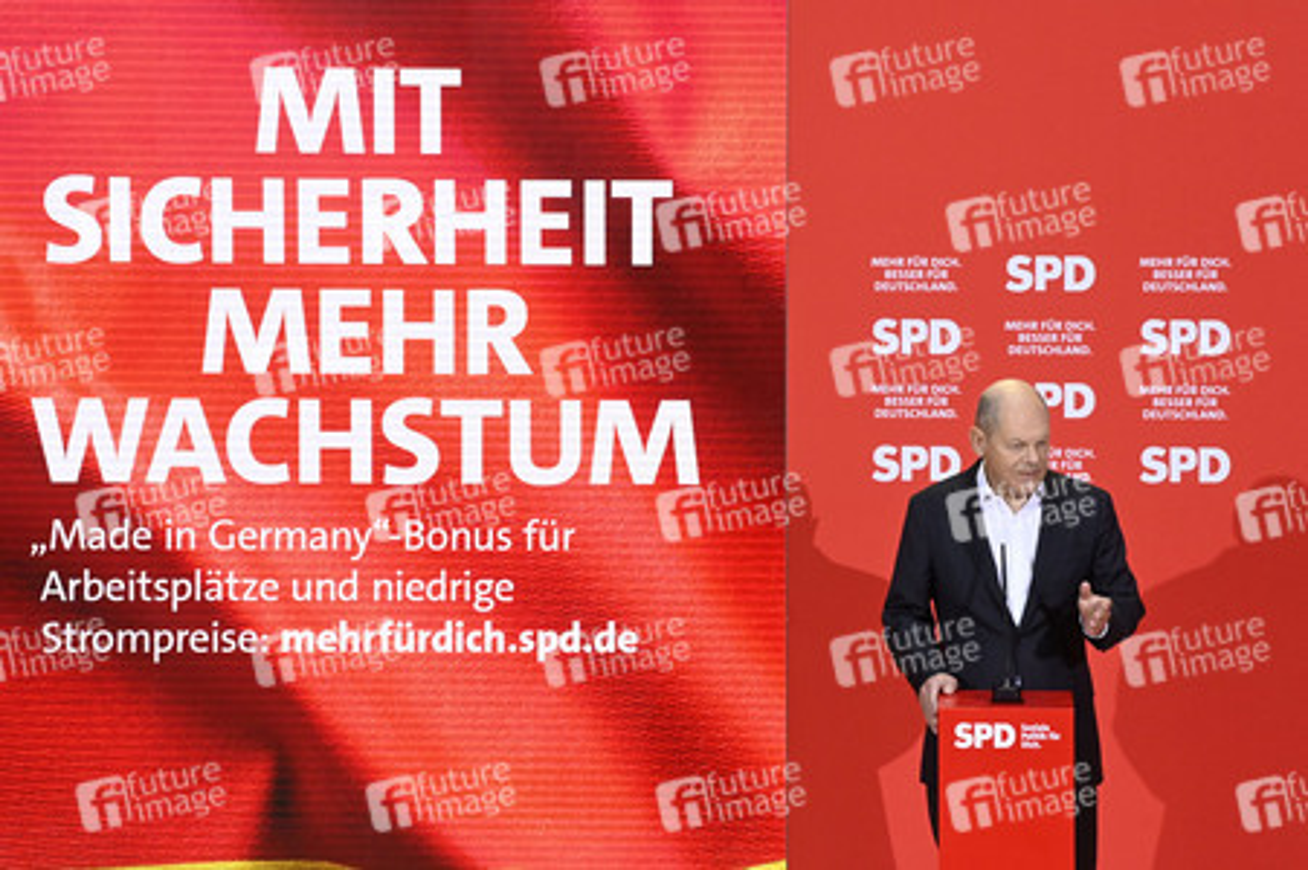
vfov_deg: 4.2
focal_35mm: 330
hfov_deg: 6.2
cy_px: 435
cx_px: 654
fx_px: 11981
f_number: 5.6
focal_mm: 330
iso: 8000
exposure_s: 1/1000
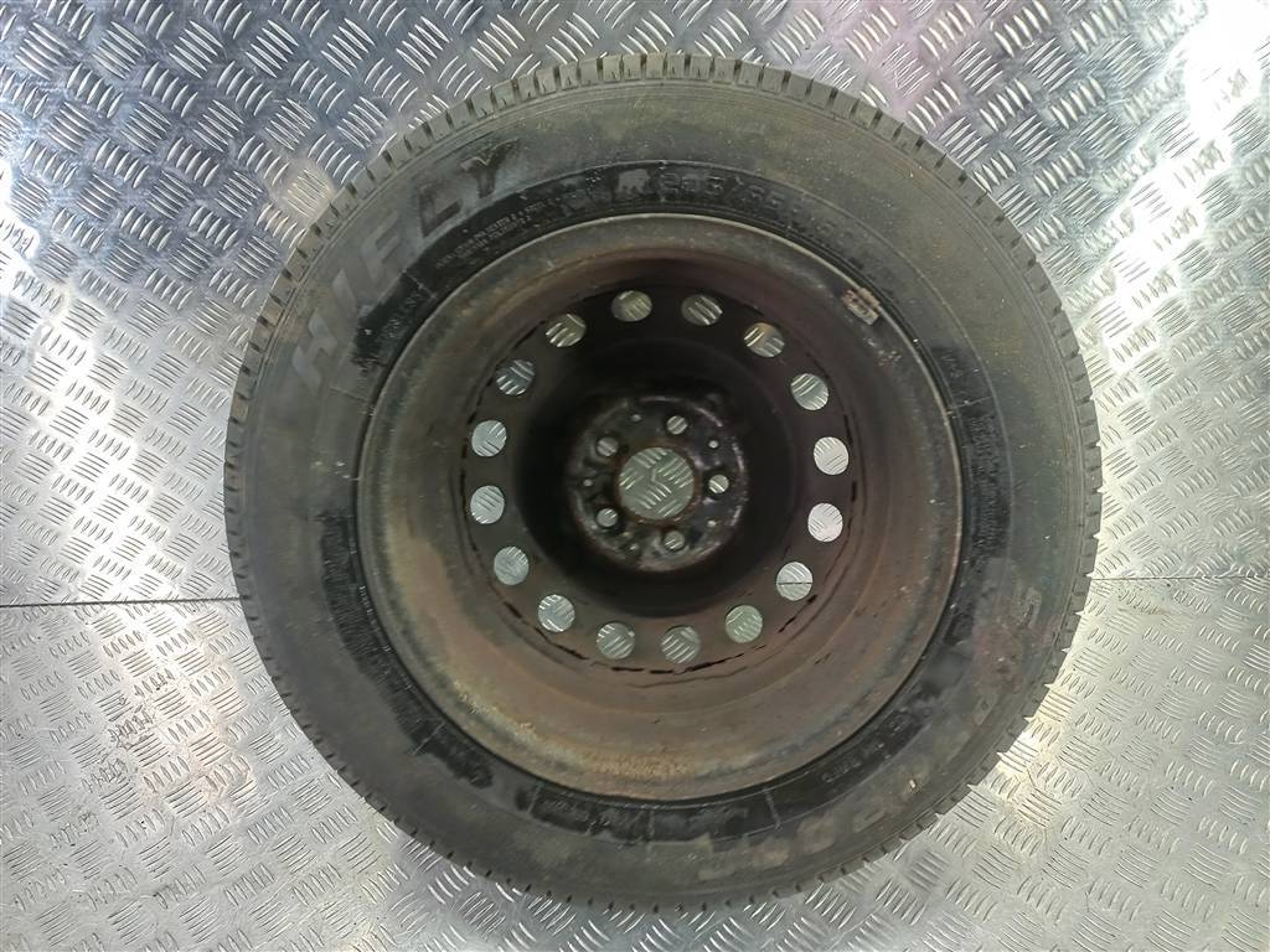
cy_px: 476
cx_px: 635
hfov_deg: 69.4
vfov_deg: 54.9
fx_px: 917
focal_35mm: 25
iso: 200
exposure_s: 1/50
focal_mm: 4.6
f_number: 1.8
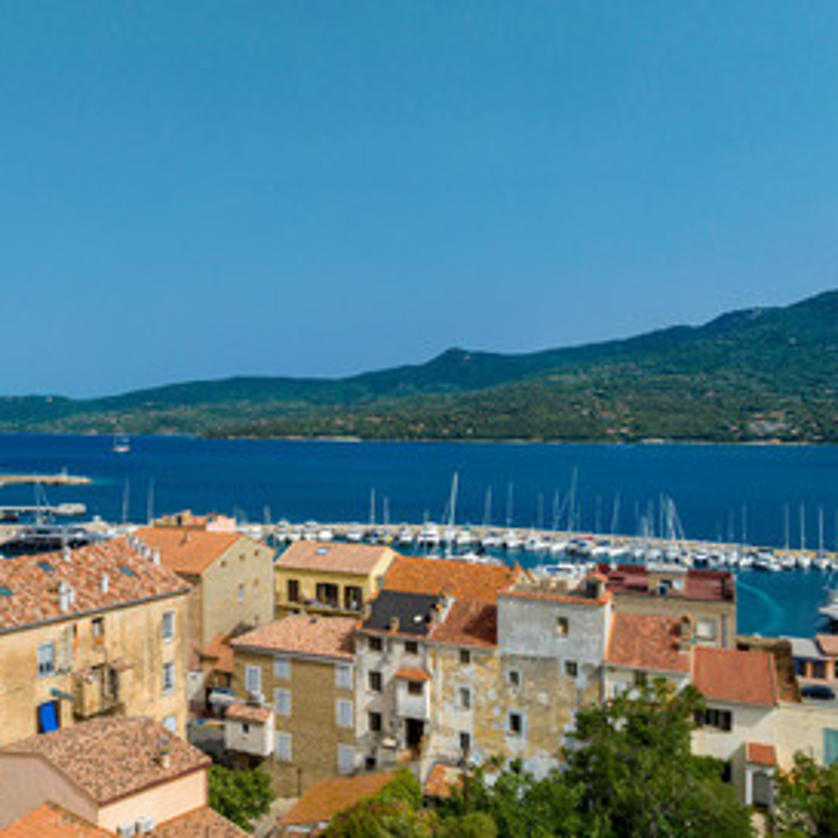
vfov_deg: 55.6
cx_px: 282
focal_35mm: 29
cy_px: 424
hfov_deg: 54.5
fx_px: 794
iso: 100
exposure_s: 1/160
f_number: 11
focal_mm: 12.3
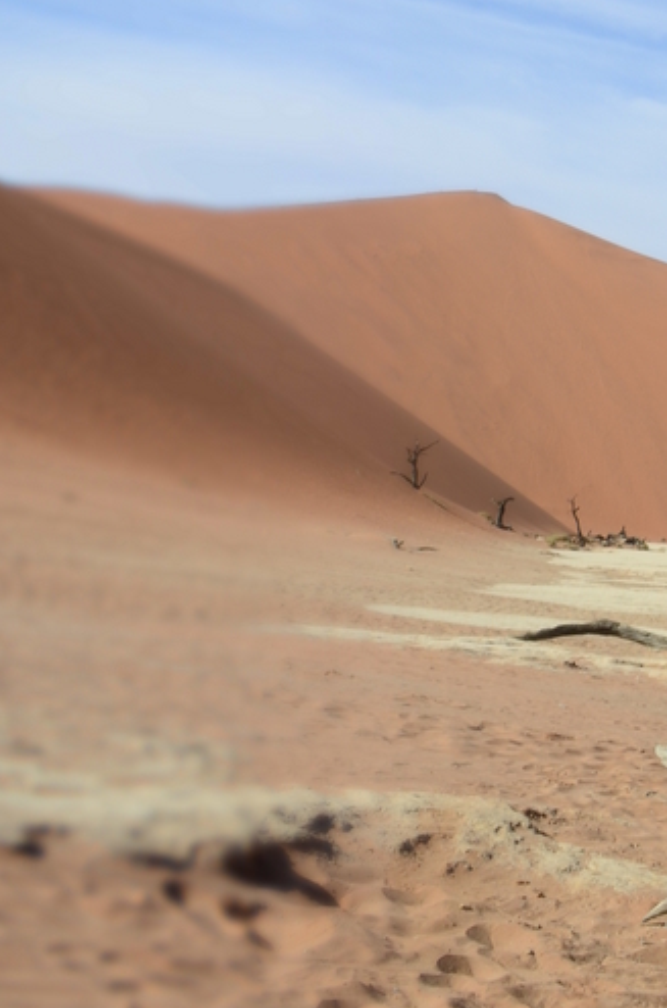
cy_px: -6
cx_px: 857
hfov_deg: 18.1
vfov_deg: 27.2
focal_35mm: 70
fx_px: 1955
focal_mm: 18
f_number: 11
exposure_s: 1/160
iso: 100
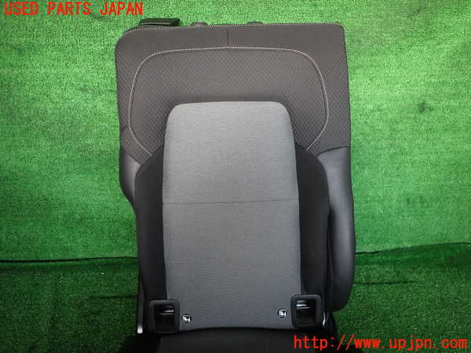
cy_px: 176
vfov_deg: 54.9
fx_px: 340
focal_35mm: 25
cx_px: 236
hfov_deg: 69.4
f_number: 2
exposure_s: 1/60
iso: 125
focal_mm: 4.5
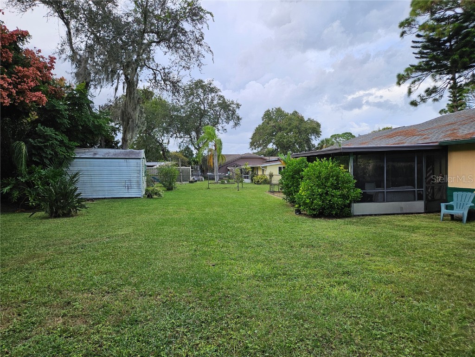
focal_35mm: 23
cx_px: 238
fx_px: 316
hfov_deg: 73.9
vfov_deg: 58.9
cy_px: 178
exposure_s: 1/719
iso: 40
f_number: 1.8
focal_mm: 5.4
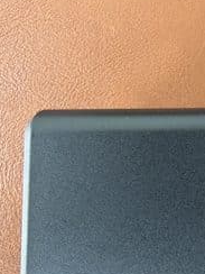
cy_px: 219
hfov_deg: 22.9
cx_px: 244
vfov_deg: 31.8
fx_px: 466
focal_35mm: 59
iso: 400
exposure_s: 1/60
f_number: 2.2
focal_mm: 2.22
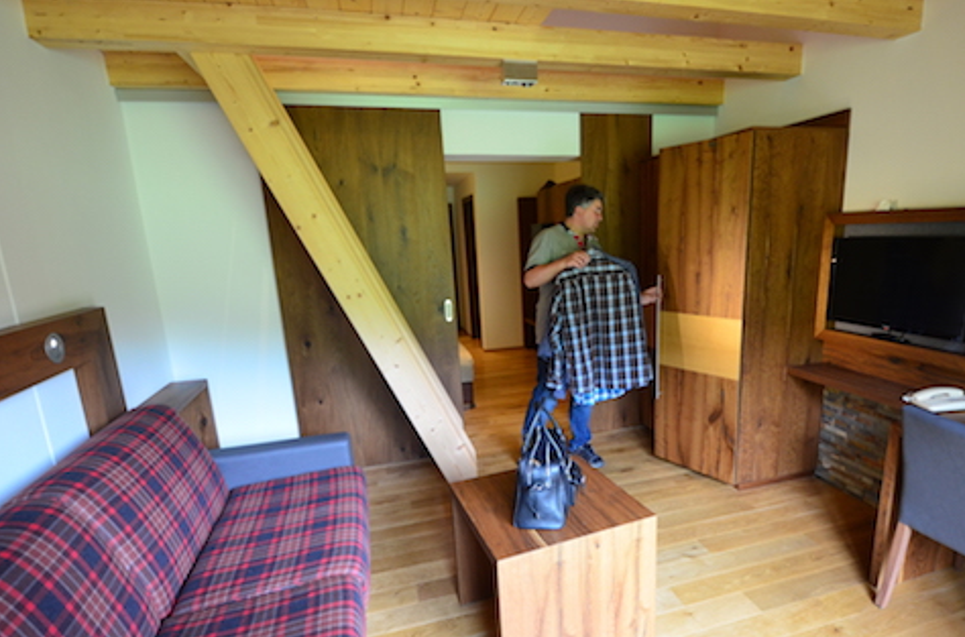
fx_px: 508
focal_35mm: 19
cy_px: 347
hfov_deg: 86.8
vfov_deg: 64.1
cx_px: 529
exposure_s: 1/30
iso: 640
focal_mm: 10
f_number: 3.5
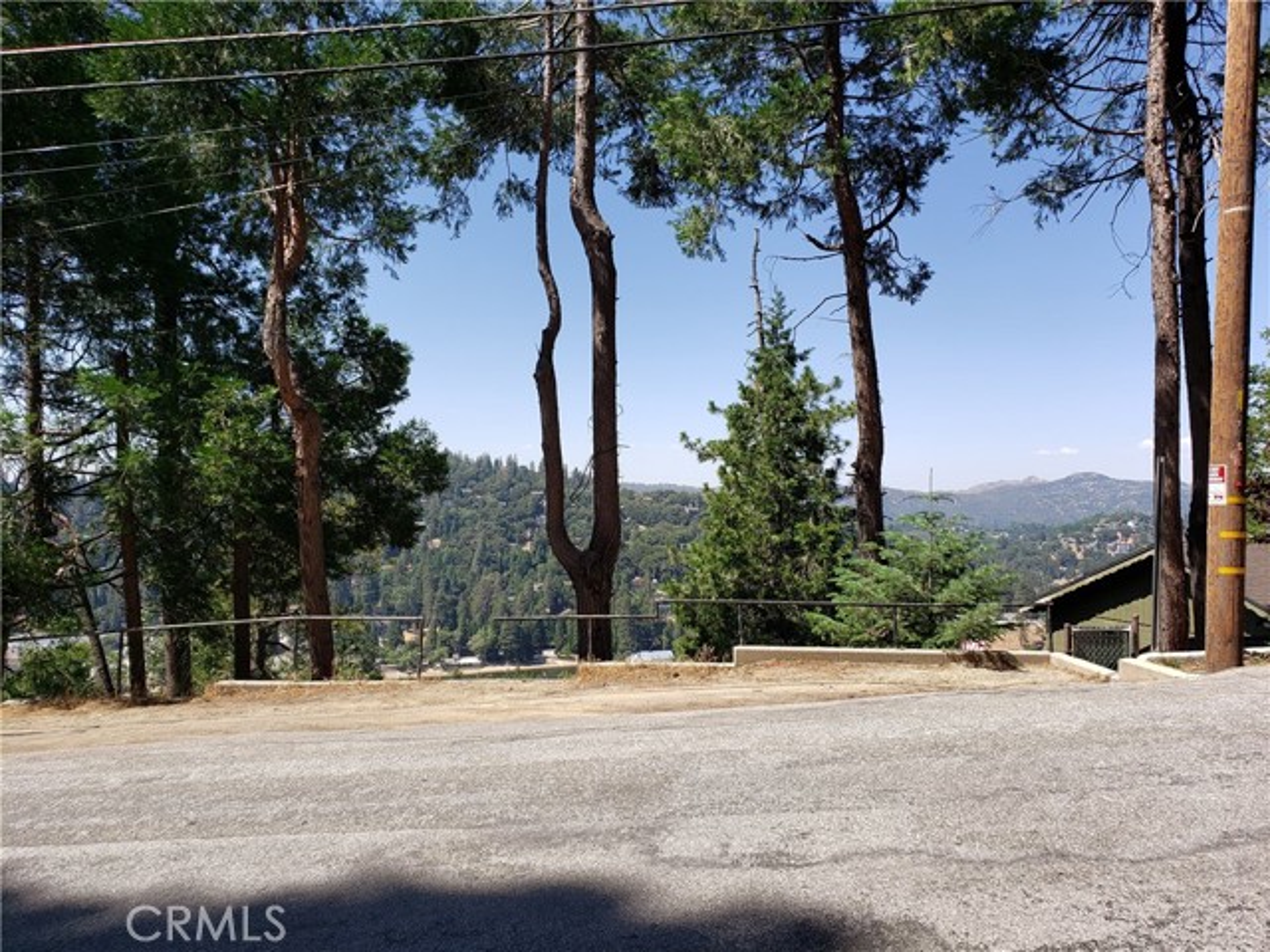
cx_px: 635
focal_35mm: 26
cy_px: 476
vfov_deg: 53.1
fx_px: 954
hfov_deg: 67.3
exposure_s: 1/1055
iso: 50
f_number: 2.4
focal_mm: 4.3
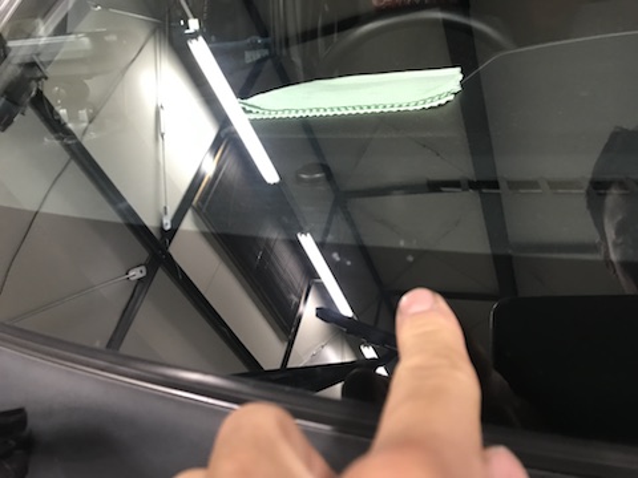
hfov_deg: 63.4
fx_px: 516
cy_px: 239
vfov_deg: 49.7
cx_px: 319
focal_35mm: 28
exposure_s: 1/12
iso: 100
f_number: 1.8
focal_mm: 3.99
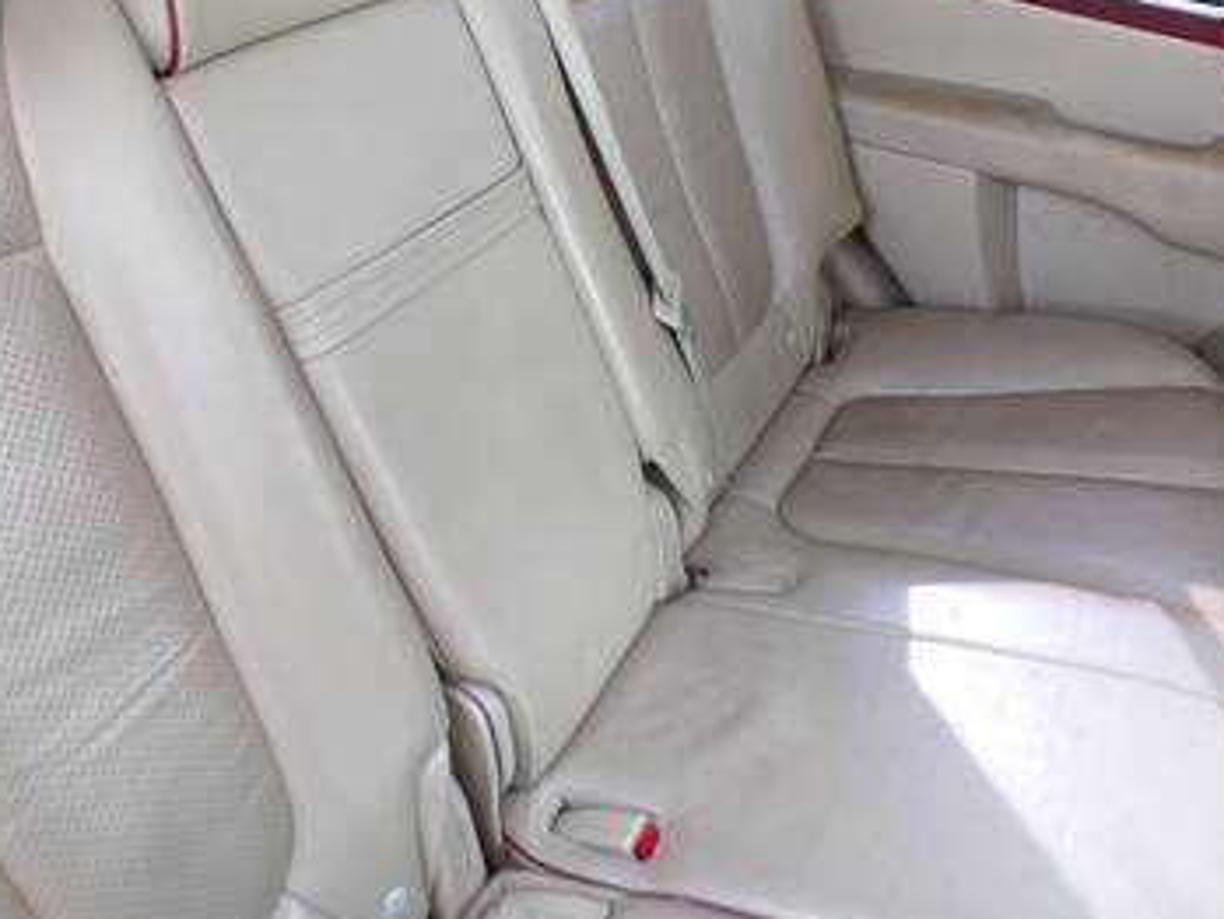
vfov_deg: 42.4
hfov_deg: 55.3
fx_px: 1167
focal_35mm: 33
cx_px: 656
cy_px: 312
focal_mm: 4.3
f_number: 3
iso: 200
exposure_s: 1/30
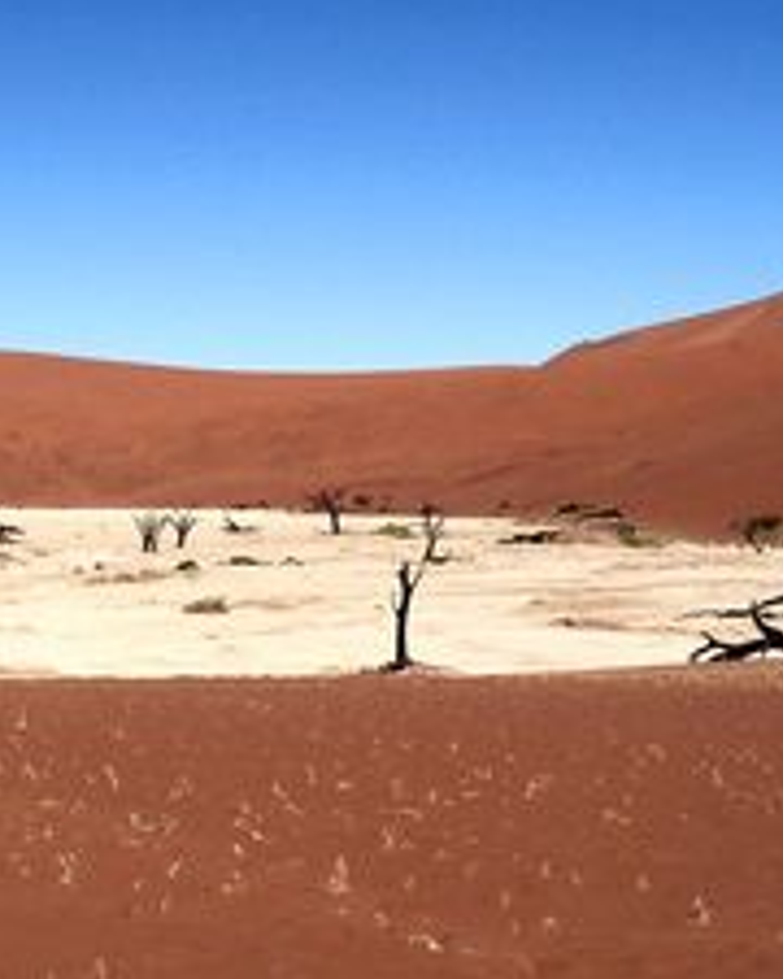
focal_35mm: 78
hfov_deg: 18.3
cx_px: -244
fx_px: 2259
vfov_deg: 24.3
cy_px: 655
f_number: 5.6
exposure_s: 1/800
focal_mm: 6
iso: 80
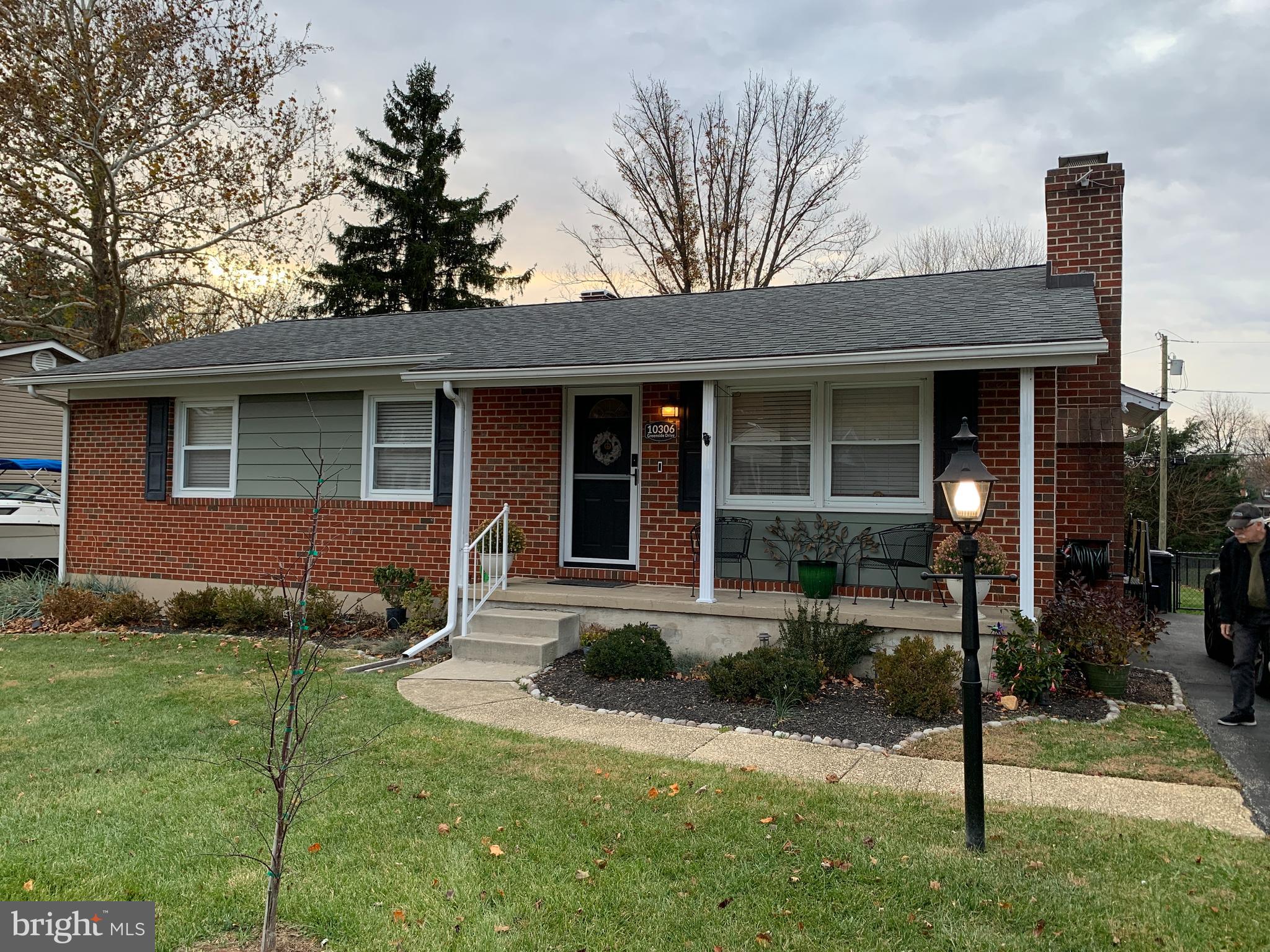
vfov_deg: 53.1
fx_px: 954
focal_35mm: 26
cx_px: 635
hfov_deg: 67.3
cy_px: 476
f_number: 1.8
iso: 64
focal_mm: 4.25
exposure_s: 1/121
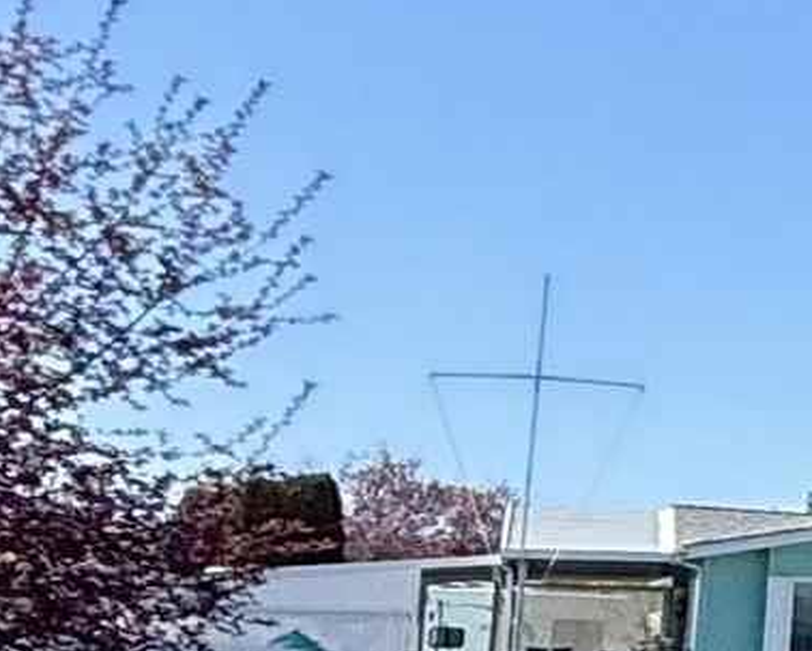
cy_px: 496
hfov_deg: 9.9
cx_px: 2741
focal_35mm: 111
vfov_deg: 13.8
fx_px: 2670
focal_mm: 2.22
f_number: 2.2
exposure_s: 1/1001
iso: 64
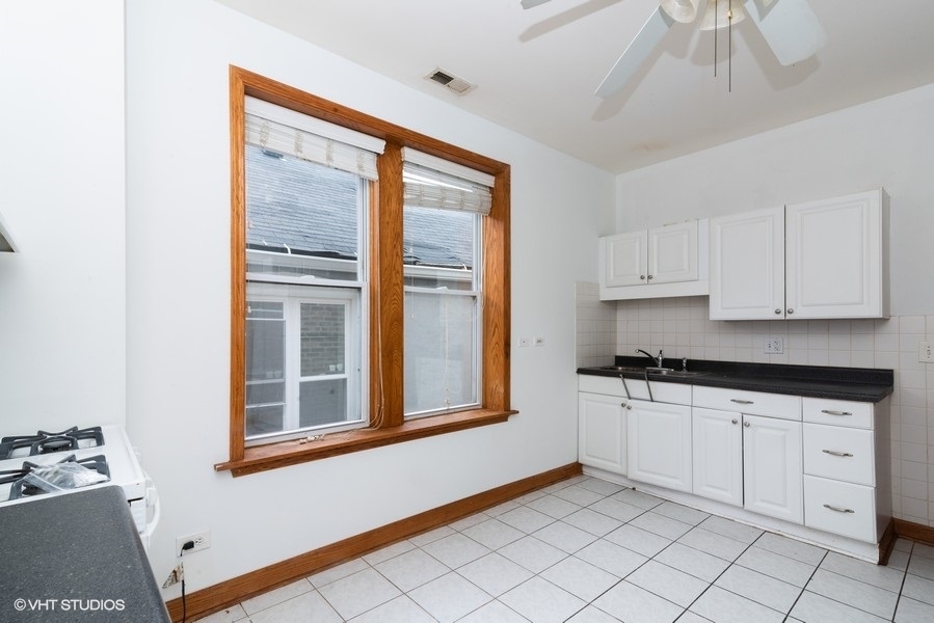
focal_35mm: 16
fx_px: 415
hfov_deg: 96.7
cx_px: 467
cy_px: 312
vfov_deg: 73.8
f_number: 11
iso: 320
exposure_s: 1/40
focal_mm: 16
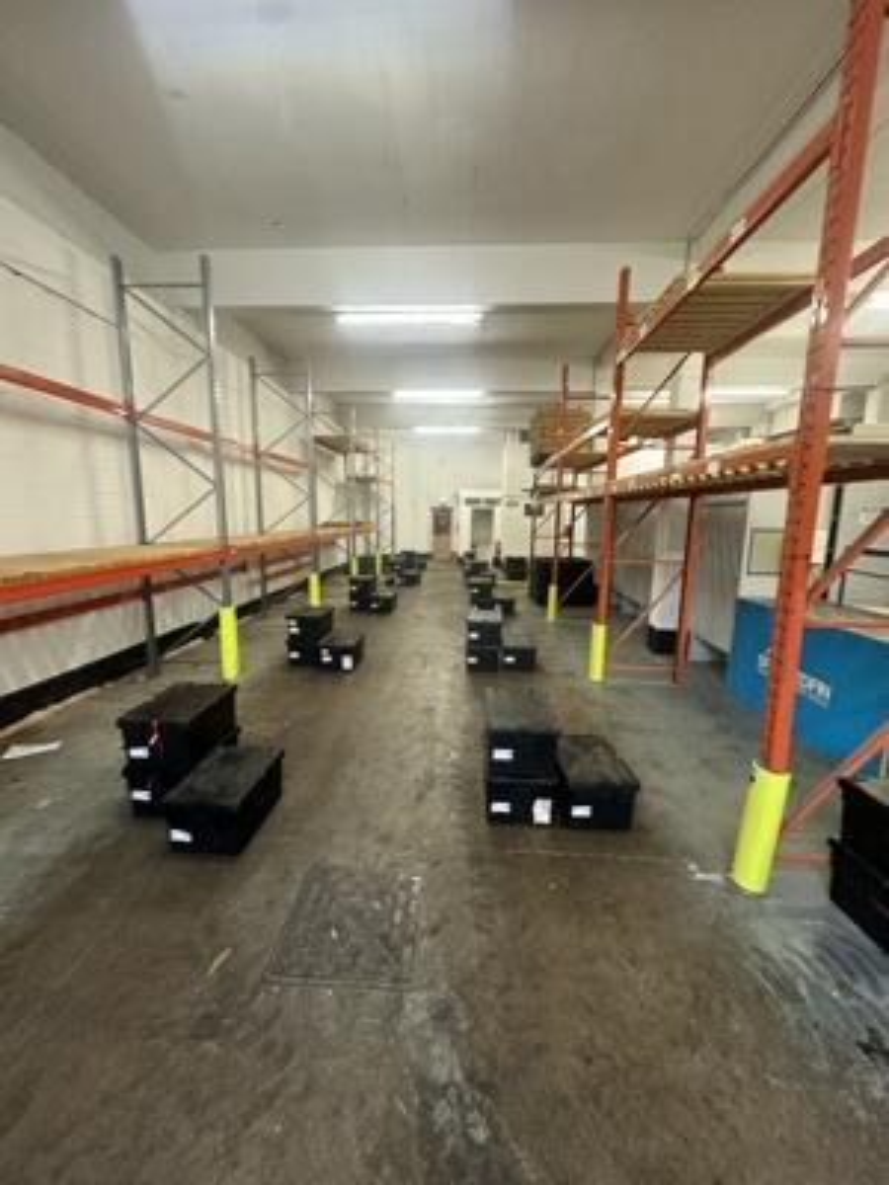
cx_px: 444
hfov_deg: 85.7
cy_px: 592
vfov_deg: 102.1
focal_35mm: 14
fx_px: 479
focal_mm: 2.22
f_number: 2.2
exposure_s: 1/50
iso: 250
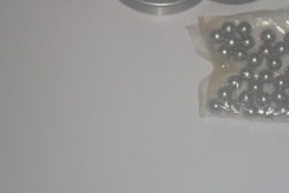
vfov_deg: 6.0
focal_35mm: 229
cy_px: 8
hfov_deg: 9.0
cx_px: 205
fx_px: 1841
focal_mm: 19.6
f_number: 5
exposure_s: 1/60
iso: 100
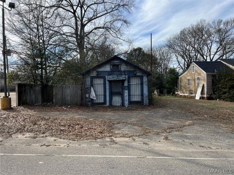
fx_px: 176
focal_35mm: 26
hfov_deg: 67.3
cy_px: 88
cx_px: 117
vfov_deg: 53.1
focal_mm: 5.7
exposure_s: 1/1869
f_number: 1.5
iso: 50
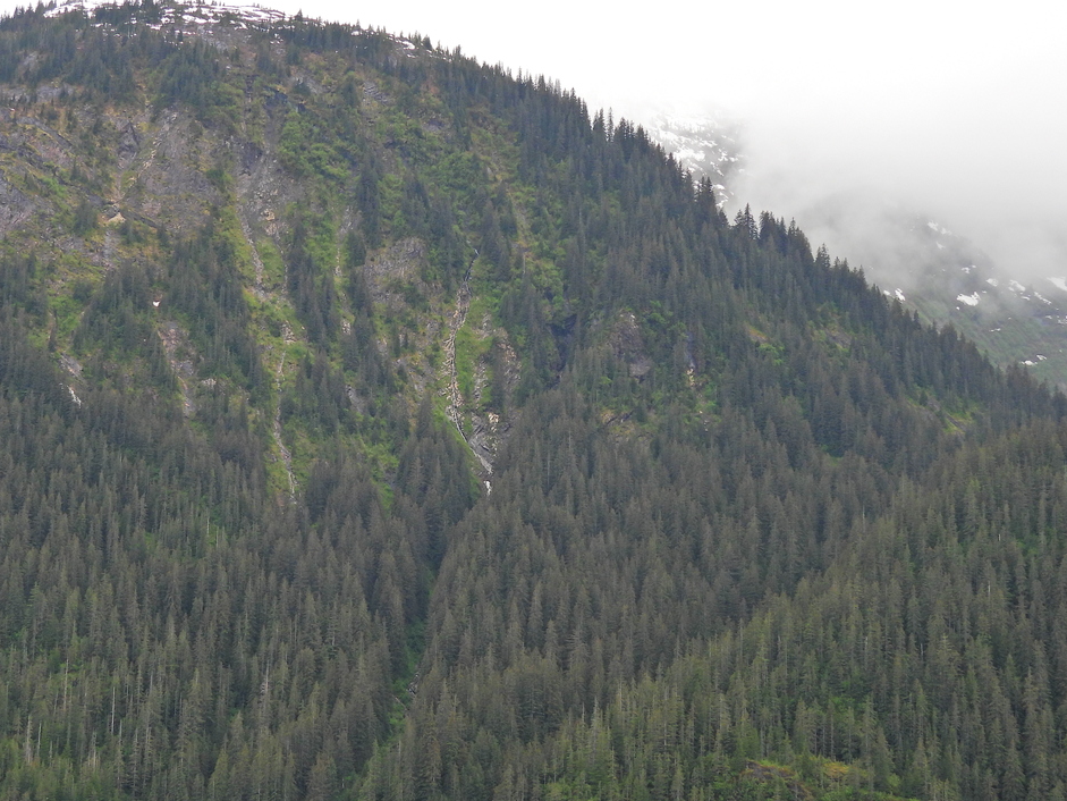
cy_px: 391
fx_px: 2096
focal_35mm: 68
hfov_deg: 28.5
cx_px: 447
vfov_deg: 21.6
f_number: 3.5
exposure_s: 1/200
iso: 100
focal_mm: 8.9
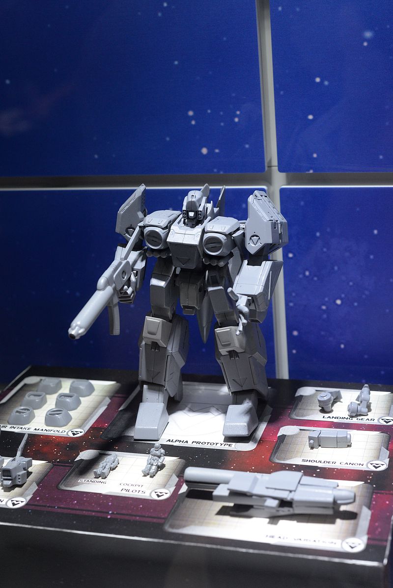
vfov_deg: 39.6
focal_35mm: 50
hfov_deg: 27.0
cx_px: 196
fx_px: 818
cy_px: 294
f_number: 6.3
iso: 2000
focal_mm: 50
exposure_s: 1/125
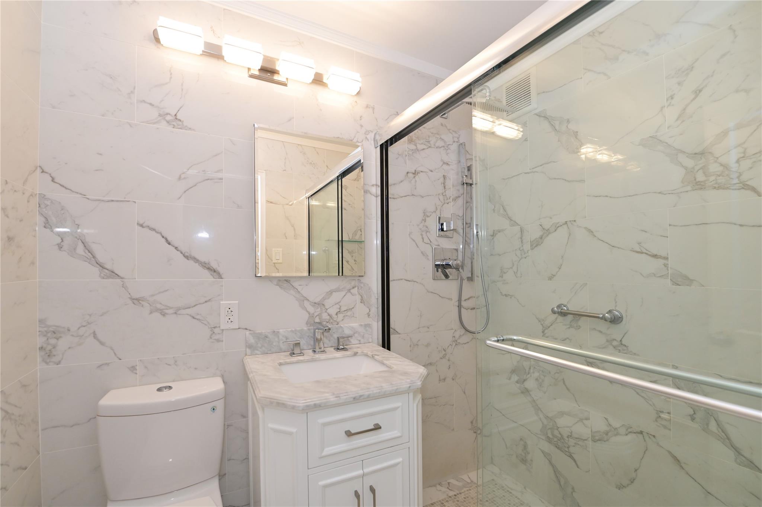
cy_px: 254
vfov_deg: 77.2
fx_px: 317
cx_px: 381
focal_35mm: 15
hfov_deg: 100.4
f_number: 5.6
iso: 1600
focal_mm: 15
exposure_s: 1/125
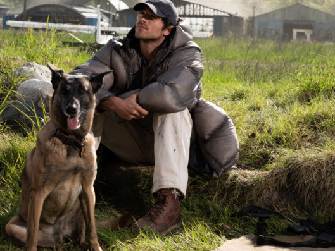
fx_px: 1045
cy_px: 125
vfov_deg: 13.7
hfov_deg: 18.2
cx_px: 174
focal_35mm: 108
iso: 250
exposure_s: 1/500
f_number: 6.4
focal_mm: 66
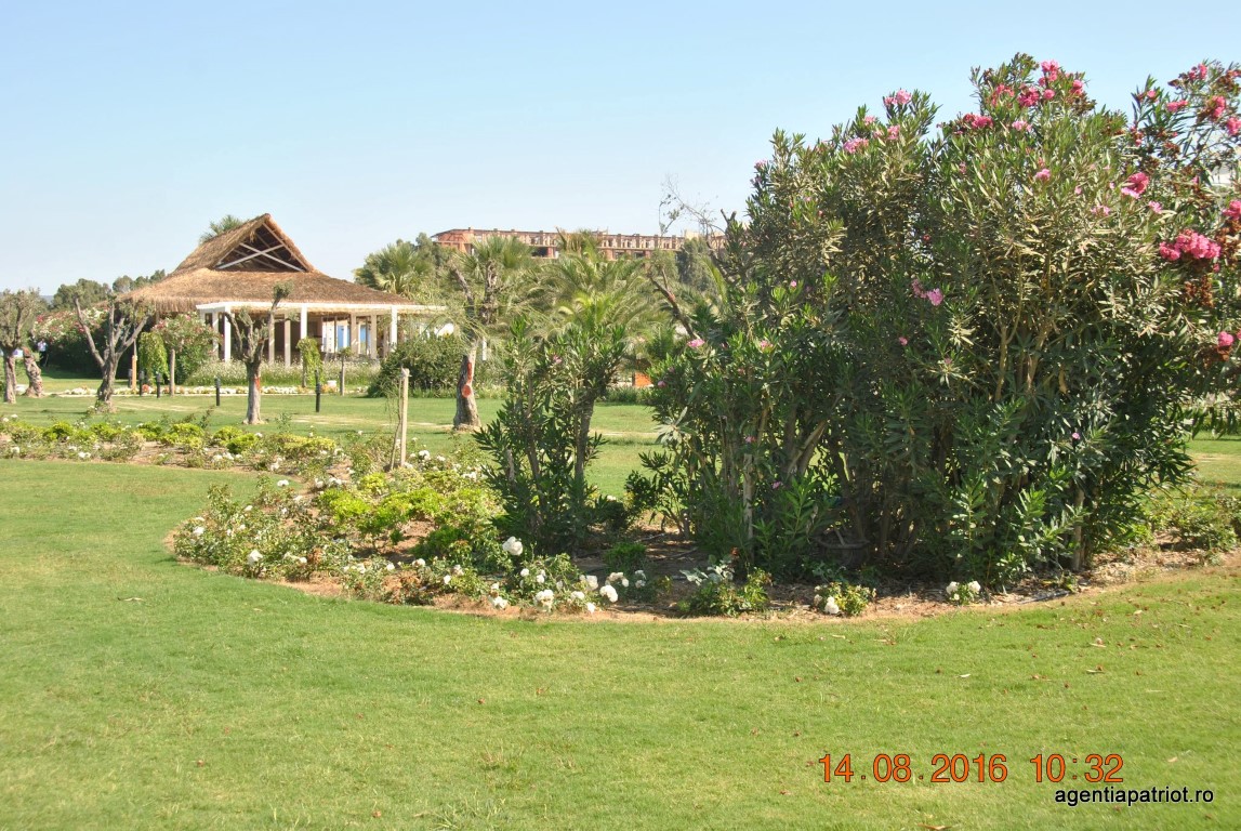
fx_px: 1605
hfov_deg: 42.3
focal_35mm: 46
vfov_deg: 29.0
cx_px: 620
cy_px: 416
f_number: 6.3
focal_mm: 31
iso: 100
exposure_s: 1/200
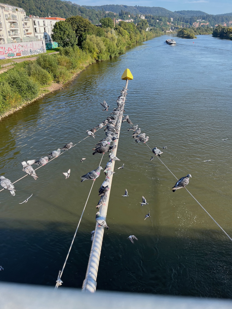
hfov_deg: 53.1
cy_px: 154
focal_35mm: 26
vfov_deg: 67.3
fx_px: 232
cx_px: 116
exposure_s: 1/1036
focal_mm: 5.1
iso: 50
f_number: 1.6
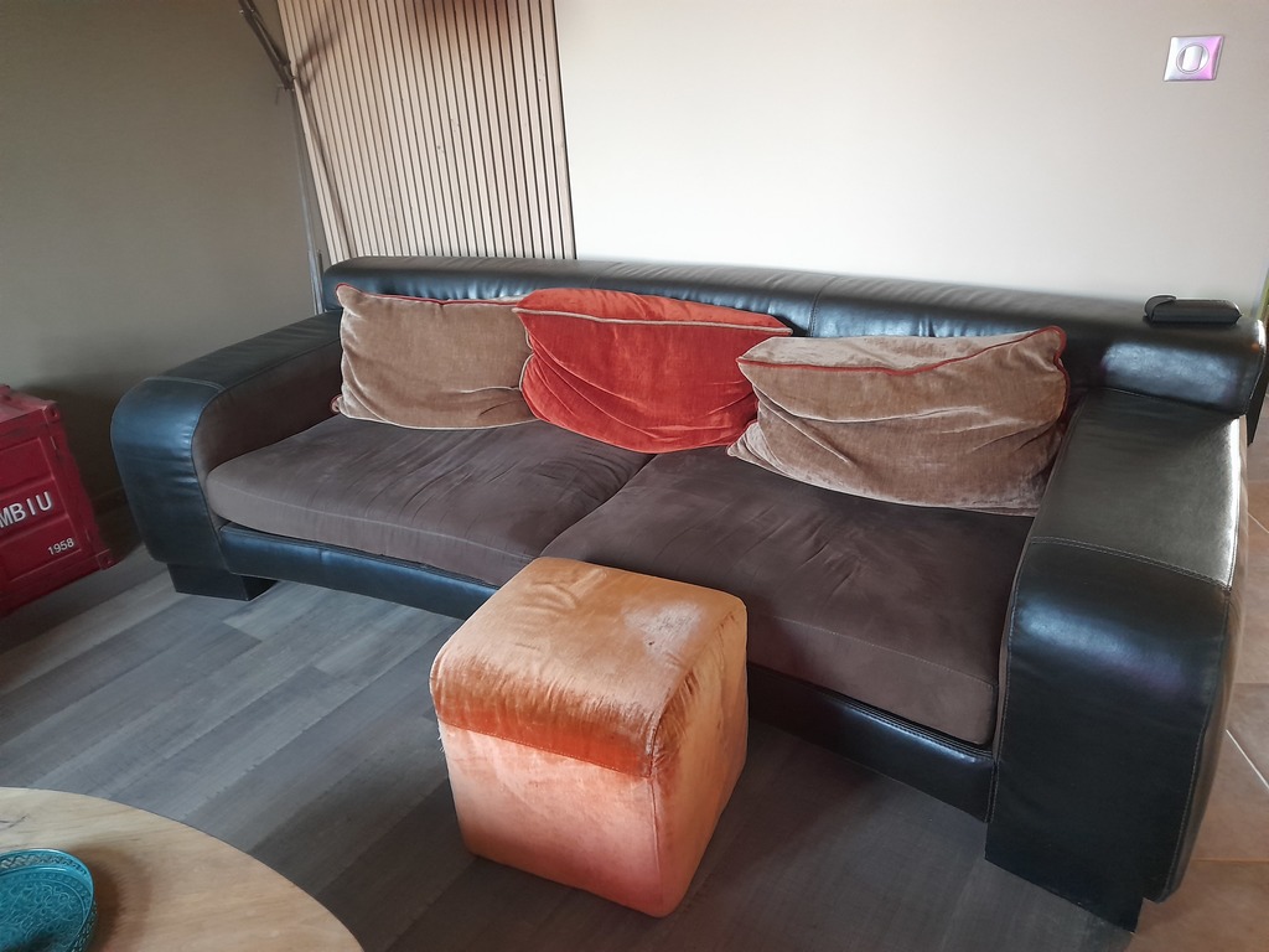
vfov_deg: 54.9
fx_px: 916
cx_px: 634
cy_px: 476
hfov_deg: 69.4
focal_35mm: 25
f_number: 2
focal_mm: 4.6
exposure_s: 1/25
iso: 640
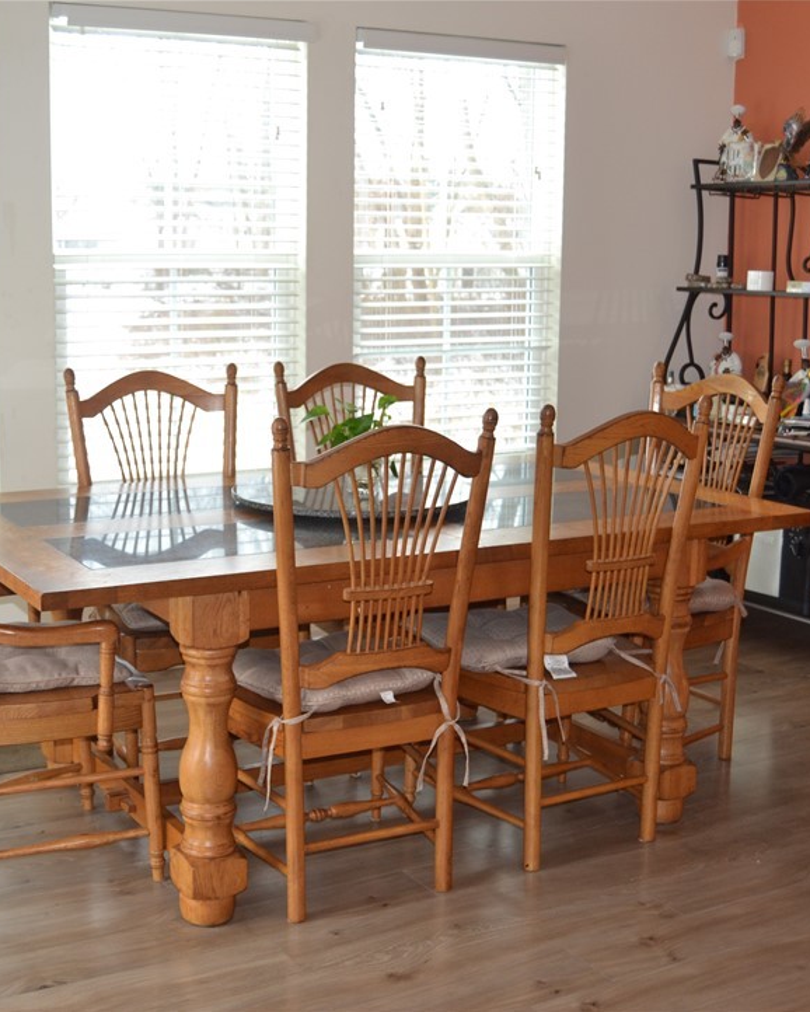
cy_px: 506
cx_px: 300
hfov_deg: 30.9
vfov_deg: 38.2
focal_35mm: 49
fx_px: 1459
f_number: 4
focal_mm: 23
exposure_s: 1/60
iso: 400
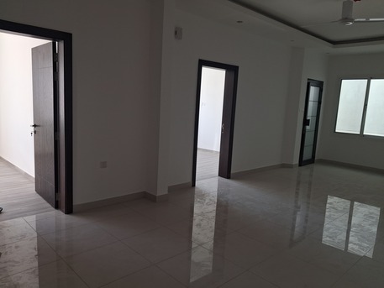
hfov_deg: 65.3
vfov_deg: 51.4
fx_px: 300
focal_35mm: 27
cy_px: 144
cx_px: 192
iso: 64
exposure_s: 1/100
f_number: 1.8
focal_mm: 4
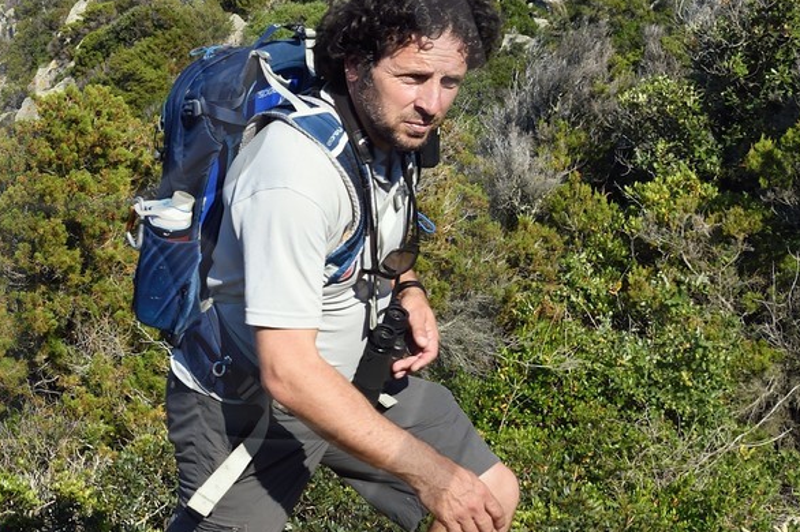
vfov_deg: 19.1
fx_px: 1577
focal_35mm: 71
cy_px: 218
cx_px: -56
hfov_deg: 26.5
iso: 200
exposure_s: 1/400
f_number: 10
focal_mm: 26
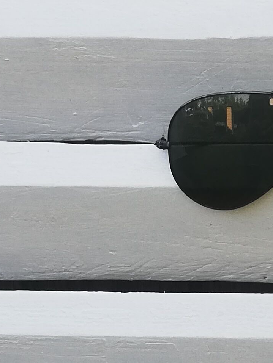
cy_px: 230
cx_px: 274
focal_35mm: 125
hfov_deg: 11.7
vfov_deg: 15.7
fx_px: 1314
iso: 50
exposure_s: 1/194
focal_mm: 3.81
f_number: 2.2
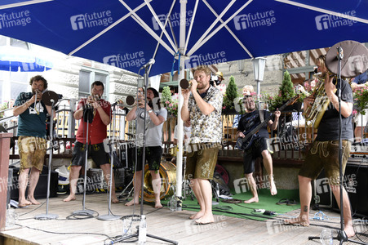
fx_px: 388
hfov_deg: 50.7
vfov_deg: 35.0
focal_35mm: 38
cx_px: 184
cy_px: 122
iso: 1250
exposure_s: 1/60
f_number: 6.3
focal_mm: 38
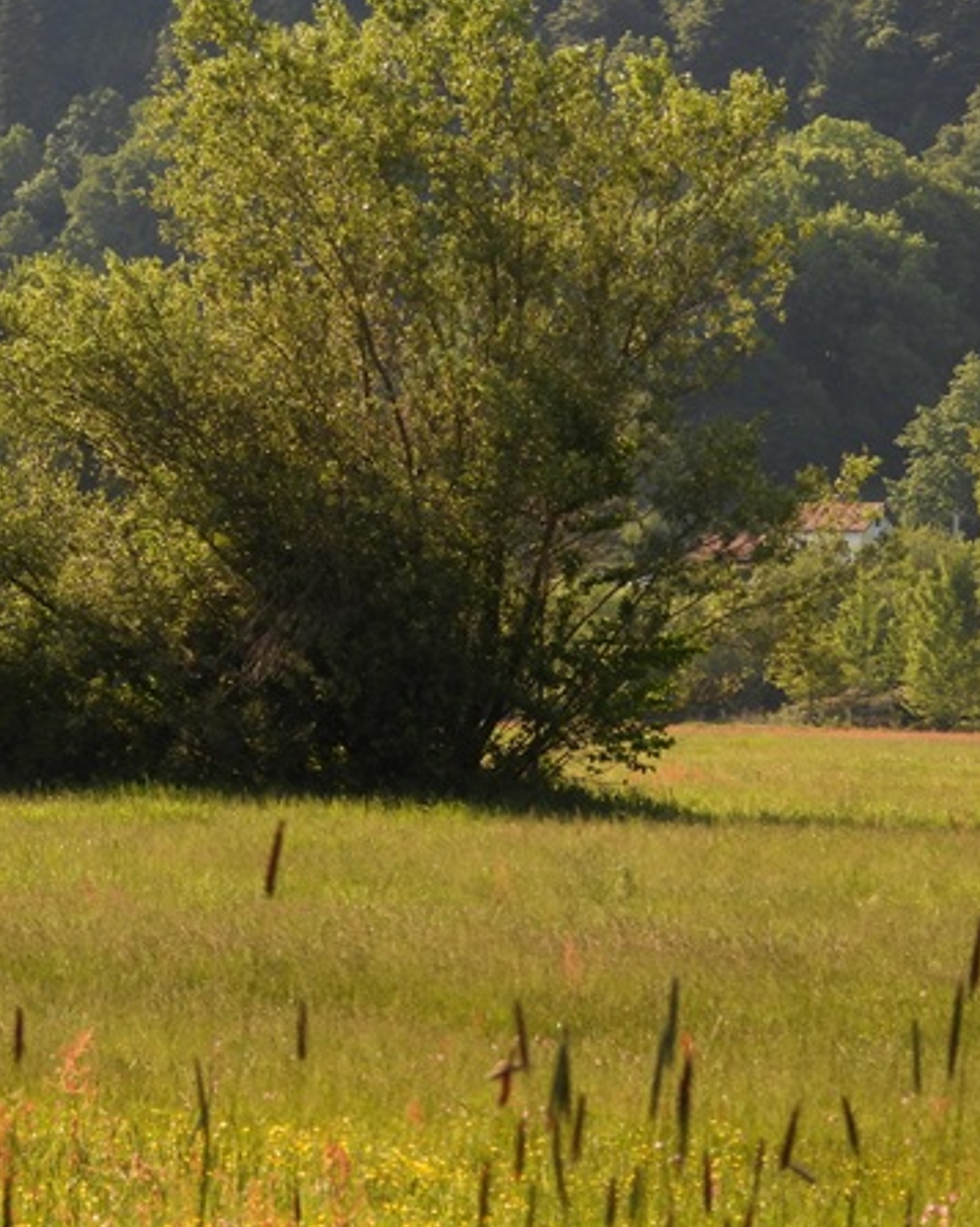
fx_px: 8565
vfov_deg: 8.2
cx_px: 44
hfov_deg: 6.5
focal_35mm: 236
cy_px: 552
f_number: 4
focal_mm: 24.1
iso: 100
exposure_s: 1/400
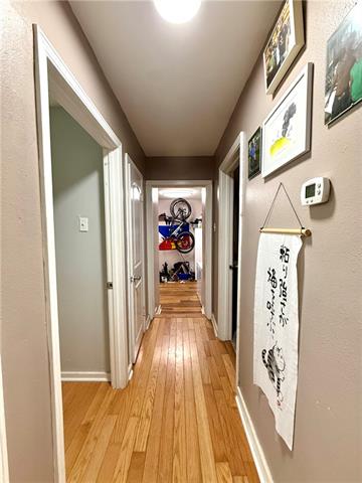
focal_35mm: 14
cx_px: 181
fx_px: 195
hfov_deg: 85.7
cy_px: 242
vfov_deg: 102.1
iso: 400
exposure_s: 1/60
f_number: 2.2
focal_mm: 2.22
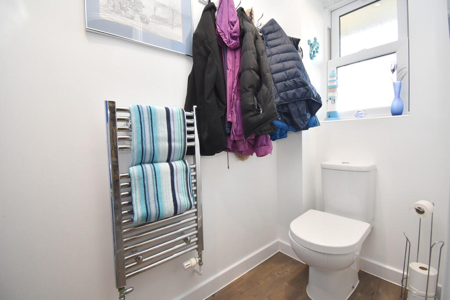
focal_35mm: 15
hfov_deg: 100.4
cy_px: 150
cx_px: 225
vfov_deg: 77.3
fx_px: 188
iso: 800
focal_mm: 10
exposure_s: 1/160
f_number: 4.5
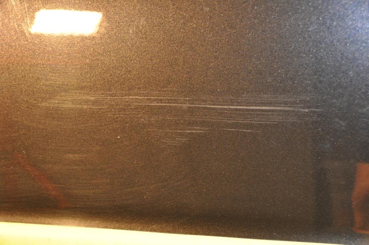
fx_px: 676
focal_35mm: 66
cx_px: 184
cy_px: 122
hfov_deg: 30.5
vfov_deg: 20.6
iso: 800
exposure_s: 1/60
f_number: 4.5
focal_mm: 44
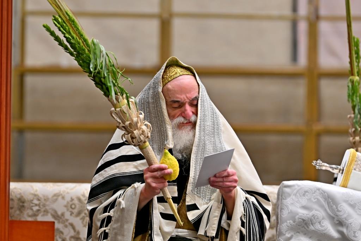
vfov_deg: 5.9
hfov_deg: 8.9
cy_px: 120
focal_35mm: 232
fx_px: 2326
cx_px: 180
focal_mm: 155
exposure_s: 1/320
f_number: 2.8
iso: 200
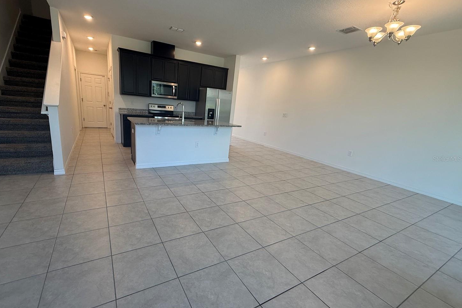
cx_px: 209
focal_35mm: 16
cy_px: 159
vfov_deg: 73.7
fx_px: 205
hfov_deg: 96.4
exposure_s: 1/120
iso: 125
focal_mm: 2.22
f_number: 2.2
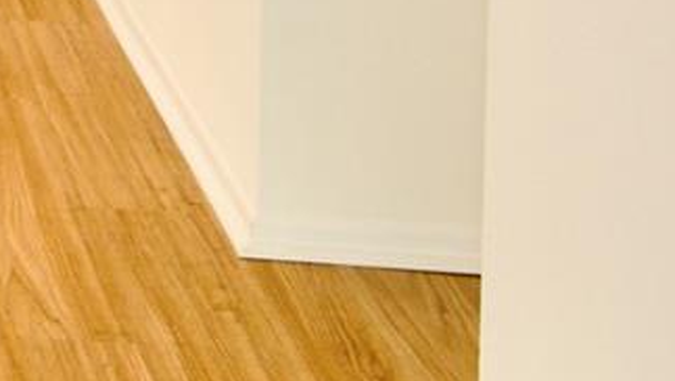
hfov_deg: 15.3
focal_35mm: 109
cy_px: -471
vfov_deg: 10.0
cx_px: -723
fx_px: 1952
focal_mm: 14
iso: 200
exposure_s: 1/60
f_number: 4
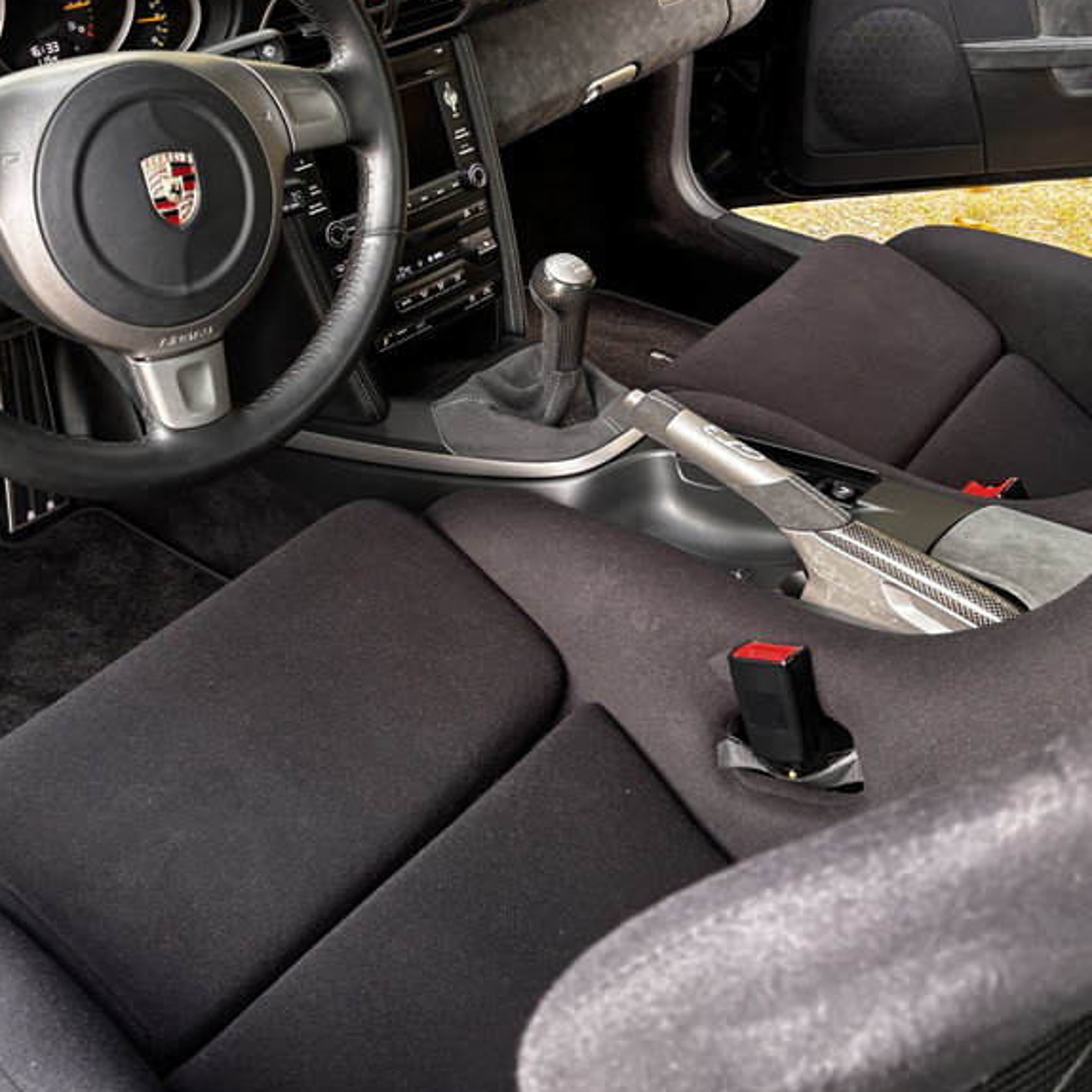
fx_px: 1463
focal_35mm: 41
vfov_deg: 40.3
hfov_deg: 40.7
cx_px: 666
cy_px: 341
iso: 160
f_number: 1.6
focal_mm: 5.96
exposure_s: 1/60
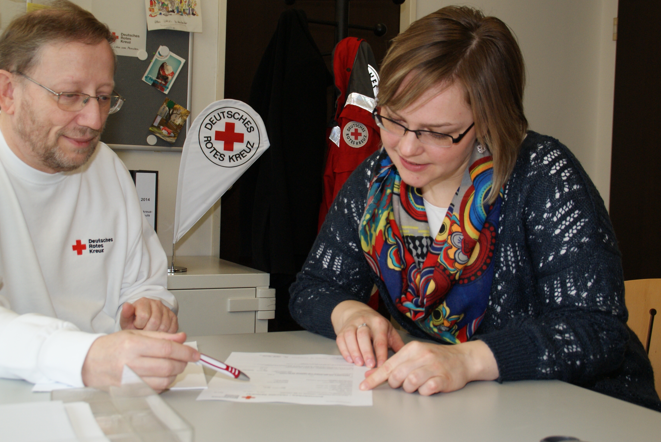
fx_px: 882
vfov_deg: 28.1
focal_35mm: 48
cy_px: 195
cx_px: 338
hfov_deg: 41.1
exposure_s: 1/60
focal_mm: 28
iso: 400
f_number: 5.6
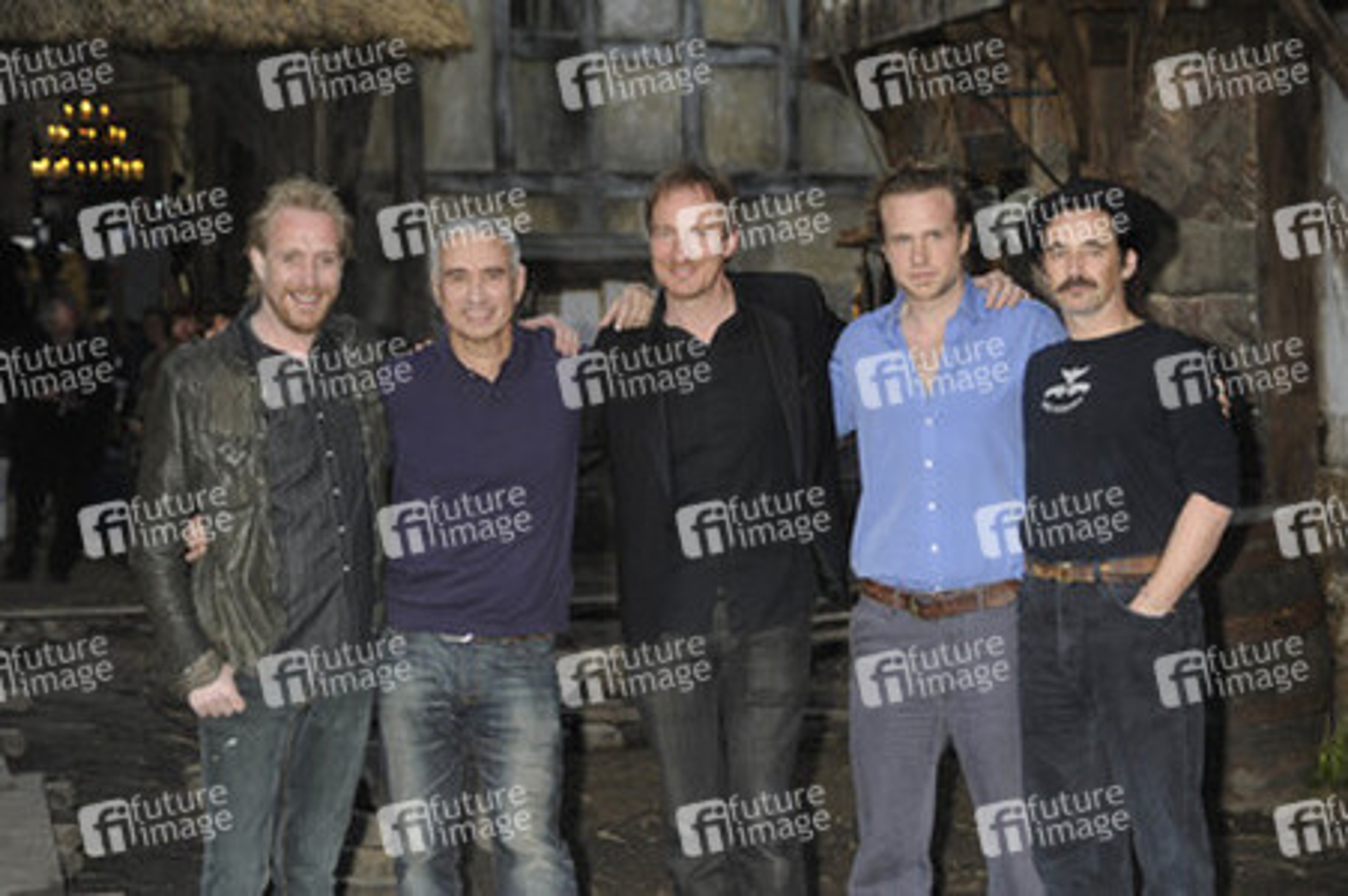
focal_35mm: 105
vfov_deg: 13.0
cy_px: 448
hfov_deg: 19.5
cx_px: 674
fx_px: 3929
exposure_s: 1/160
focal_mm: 105
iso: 800
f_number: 5.6
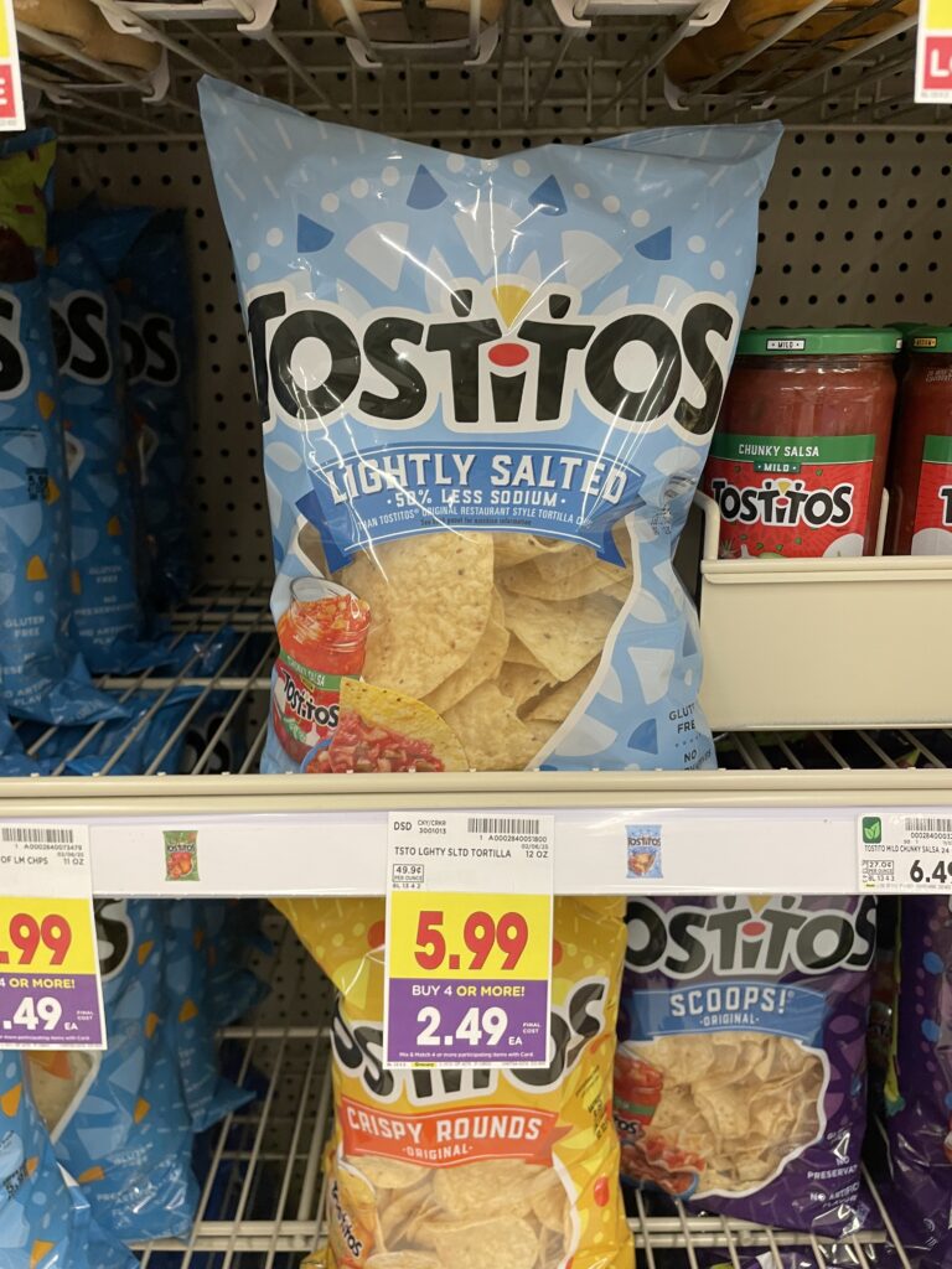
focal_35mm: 26
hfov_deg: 53.1
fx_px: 953
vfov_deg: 67.3
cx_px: 476
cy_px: 634
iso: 80
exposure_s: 1/60
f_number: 1.6
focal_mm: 4.2
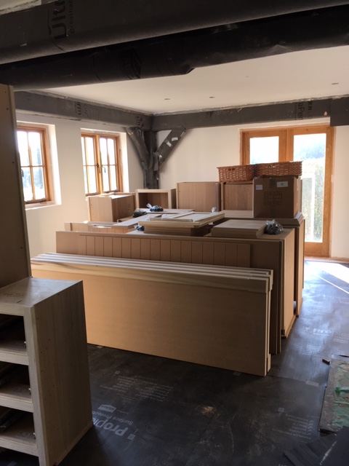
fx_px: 390
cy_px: 233
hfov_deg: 48.2
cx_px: 174
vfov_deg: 61.7
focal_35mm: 29
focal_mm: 4.15
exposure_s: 1/100
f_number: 2.2
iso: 40
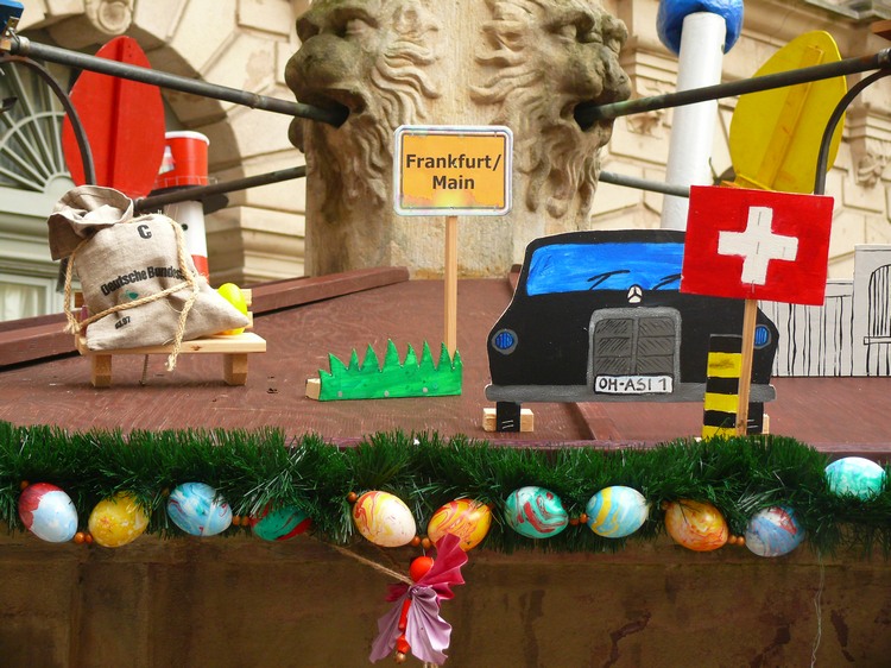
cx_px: 446
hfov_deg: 27.4
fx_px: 1827
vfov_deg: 20.7
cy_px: 334
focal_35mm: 71
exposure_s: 1/25
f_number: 3.2
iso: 200
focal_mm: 15
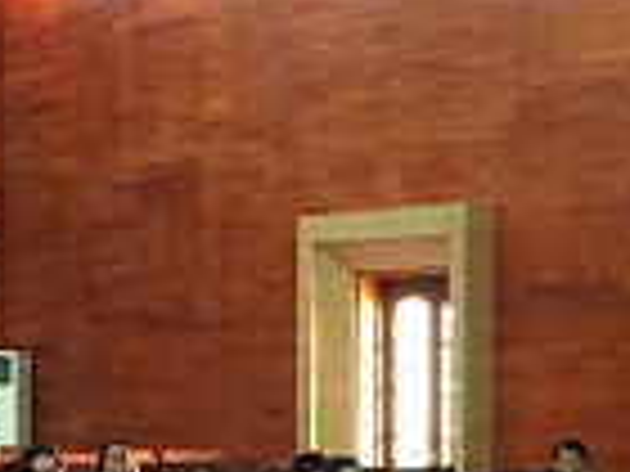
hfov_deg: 14.6
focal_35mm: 135
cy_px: 605
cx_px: 315
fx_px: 2457
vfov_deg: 10.7
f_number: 2.2
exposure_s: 1/15
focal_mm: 4.15
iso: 250
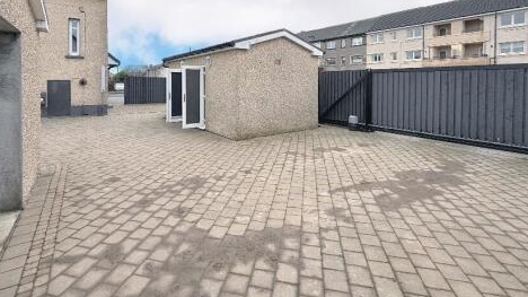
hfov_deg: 89.5
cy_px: 86
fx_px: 266
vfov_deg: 56.3
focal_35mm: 19
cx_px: 250
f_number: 2.2
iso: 50
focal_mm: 2.22
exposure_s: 1/238
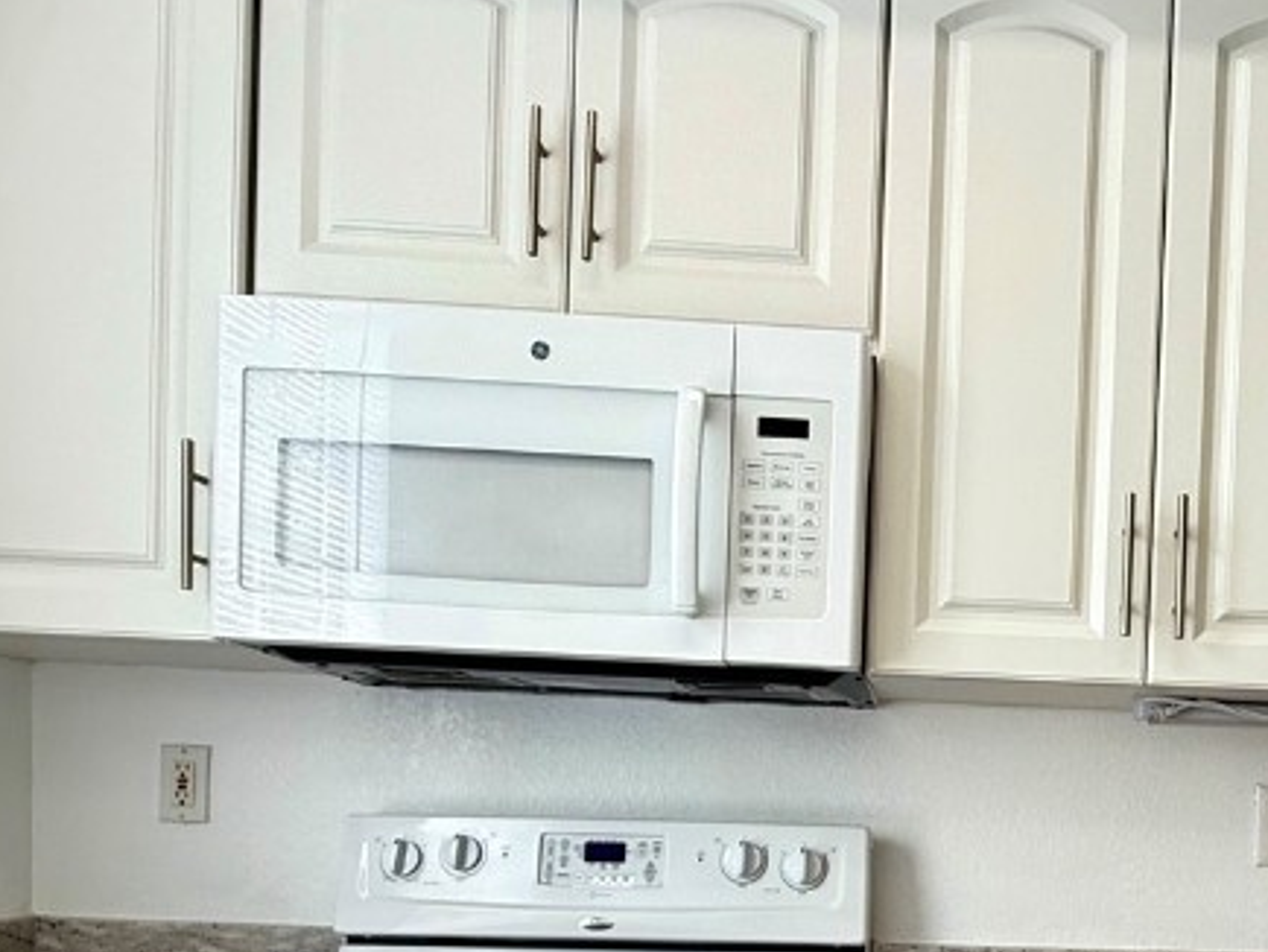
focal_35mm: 33
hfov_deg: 51.8
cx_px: 1014
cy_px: 856
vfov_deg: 39.8
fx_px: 1209
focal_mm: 2.22
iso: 125
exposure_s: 1/120
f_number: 2.2
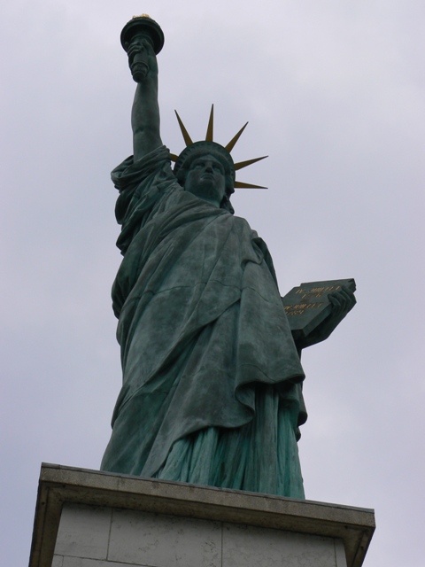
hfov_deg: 18.7
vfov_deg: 24.7
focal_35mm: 79
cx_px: 212
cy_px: 284
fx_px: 1293
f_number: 7.1
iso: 80
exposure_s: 1/500
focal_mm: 13.1
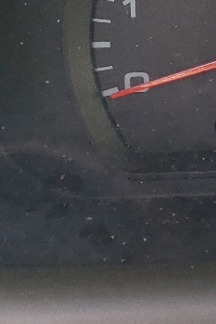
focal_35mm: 124
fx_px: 1115
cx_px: 684
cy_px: -111
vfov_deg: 15.6
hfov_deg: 8.8
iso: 50
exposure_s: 1/169
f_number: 1.5
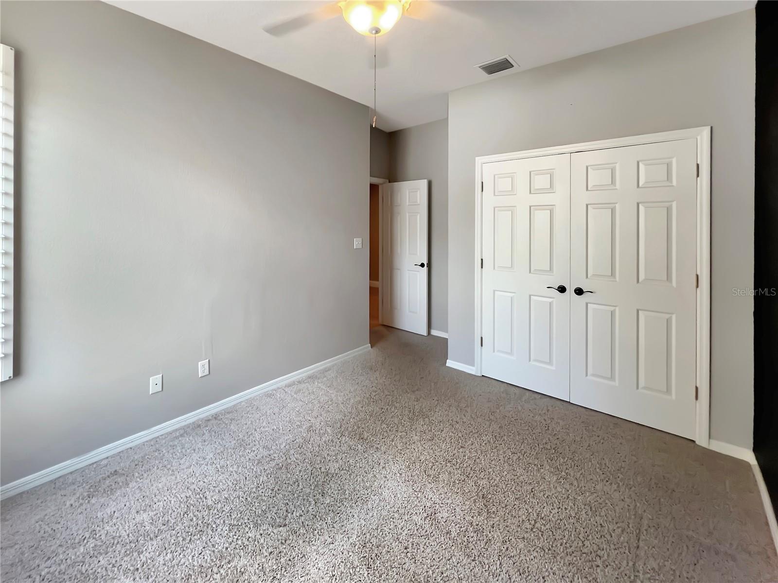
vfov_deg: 89.9
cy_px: 292
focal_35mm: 13
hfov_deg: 106.2
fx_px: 292
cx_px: 389
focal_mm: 1.57
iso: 125
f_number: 1.8
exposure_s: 1/60
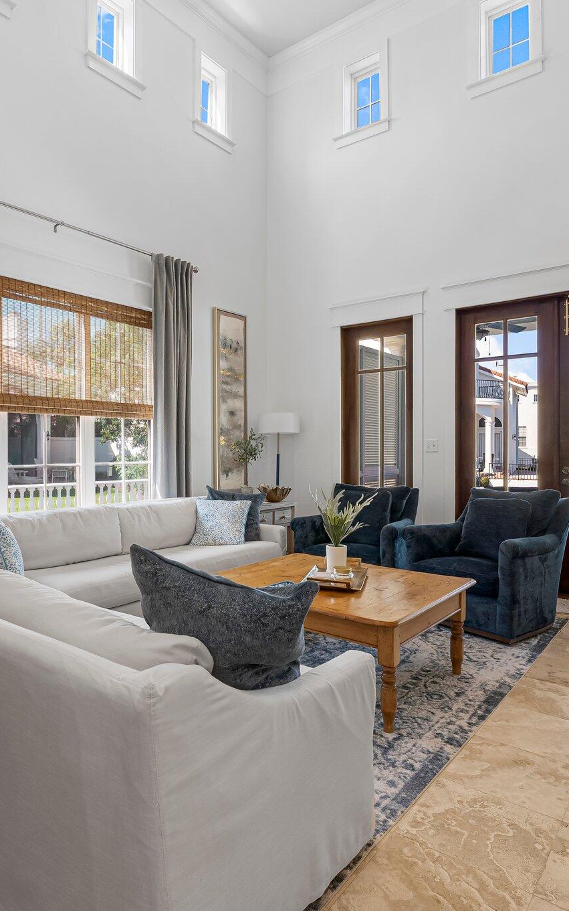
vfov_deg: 76.8
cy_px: 455
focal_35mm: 23
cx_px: 239
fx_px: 574
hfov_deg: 52.5
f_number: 9
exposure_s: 1/40
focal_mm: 15.1
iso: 400
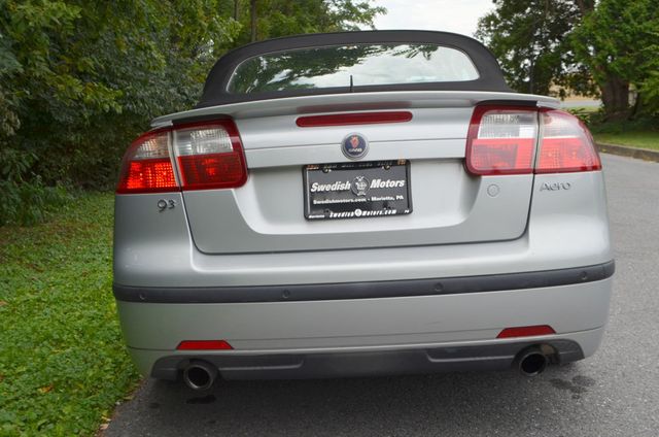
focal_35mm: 39
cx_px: 330
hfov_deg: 49.6
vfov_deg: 34.1
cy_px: 218
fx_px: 712
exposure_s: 1/250
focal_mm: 26
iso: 200
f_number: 8
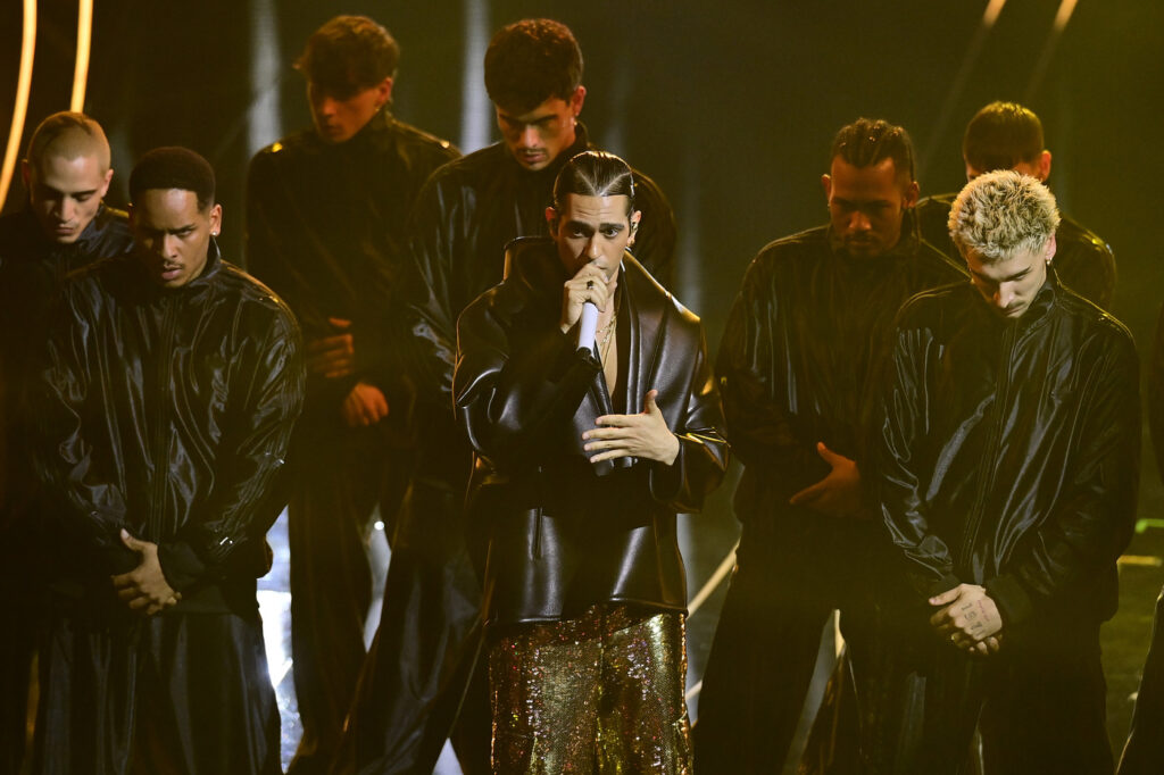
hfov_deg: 8.6
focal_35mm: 240
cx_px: 582
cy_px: 388
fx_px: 7757
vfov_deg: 5.7
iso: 4000
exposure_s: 1/640
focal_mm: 240
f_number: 3.2
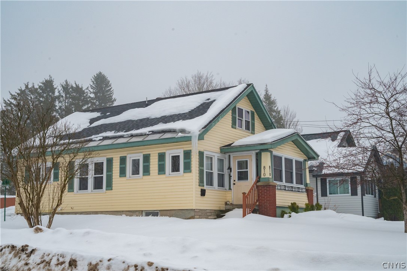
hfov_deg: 43.6
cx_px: 204
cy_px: 136
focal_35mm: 45
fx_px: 508
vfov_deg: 29.8
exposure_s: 1/1000
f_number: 11
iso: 1000
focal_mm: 45
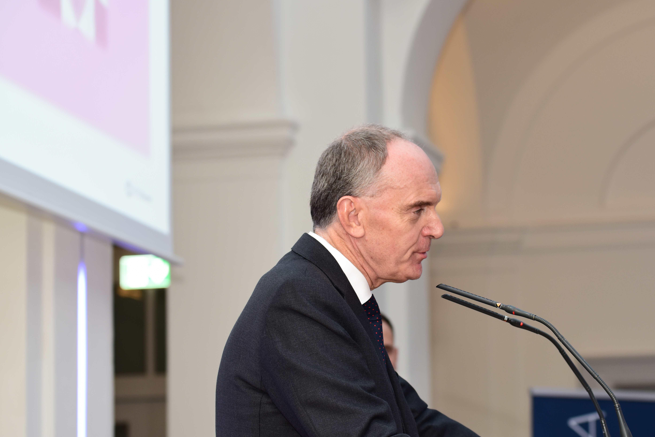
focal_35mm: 121
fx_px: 2202
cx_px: 410
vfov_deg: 11.3
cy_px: 285
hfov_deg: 16.9
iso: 500
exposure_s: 1/60
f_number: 4.5
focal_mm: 92
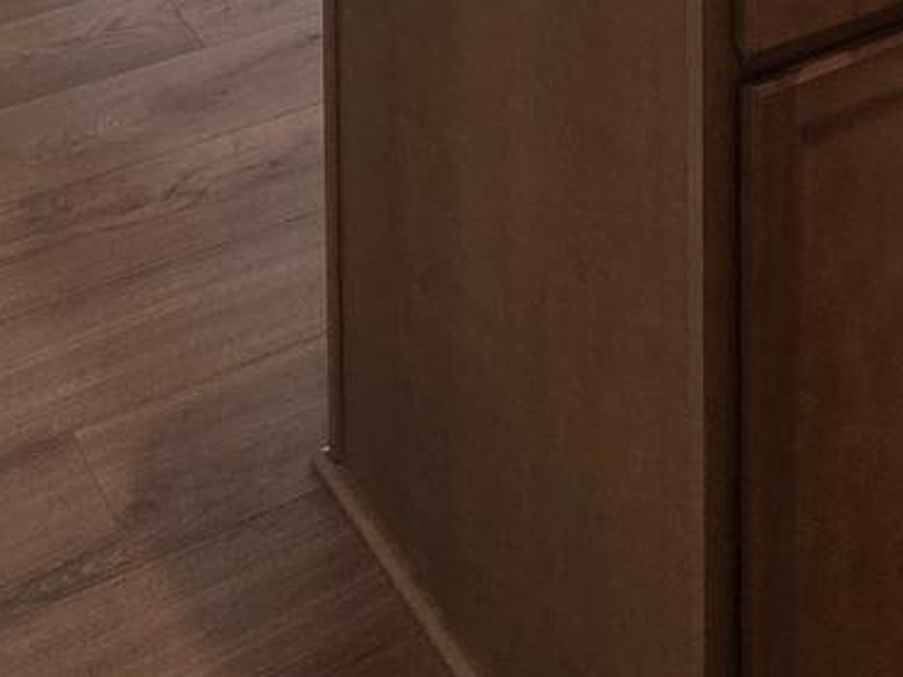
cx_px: 453
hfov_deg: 27.4
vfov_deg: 14.1
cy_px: -954
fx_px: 1852
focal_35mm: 71
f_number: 1.9
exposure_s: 1/120
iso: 64
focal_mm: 2.2
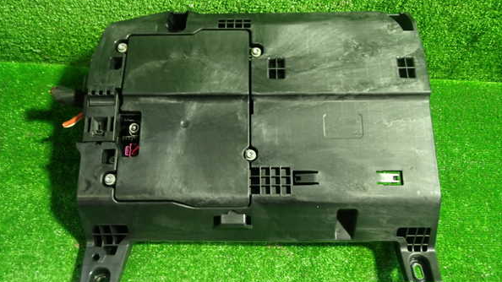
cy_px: 130
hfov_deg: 59.5
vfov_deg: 35.6
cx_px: 251
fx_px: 439
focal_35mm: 33
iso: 500
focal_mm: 5.4
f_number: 2.3
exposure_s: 1/30
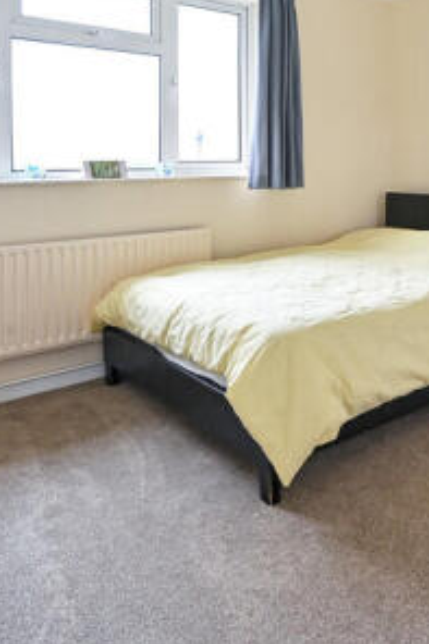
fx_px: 555
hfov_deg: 40.2
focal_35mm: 31
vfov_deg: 57.7
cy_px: 174
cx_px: 357
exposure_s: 1/5
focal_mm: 14
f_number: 9
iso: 400
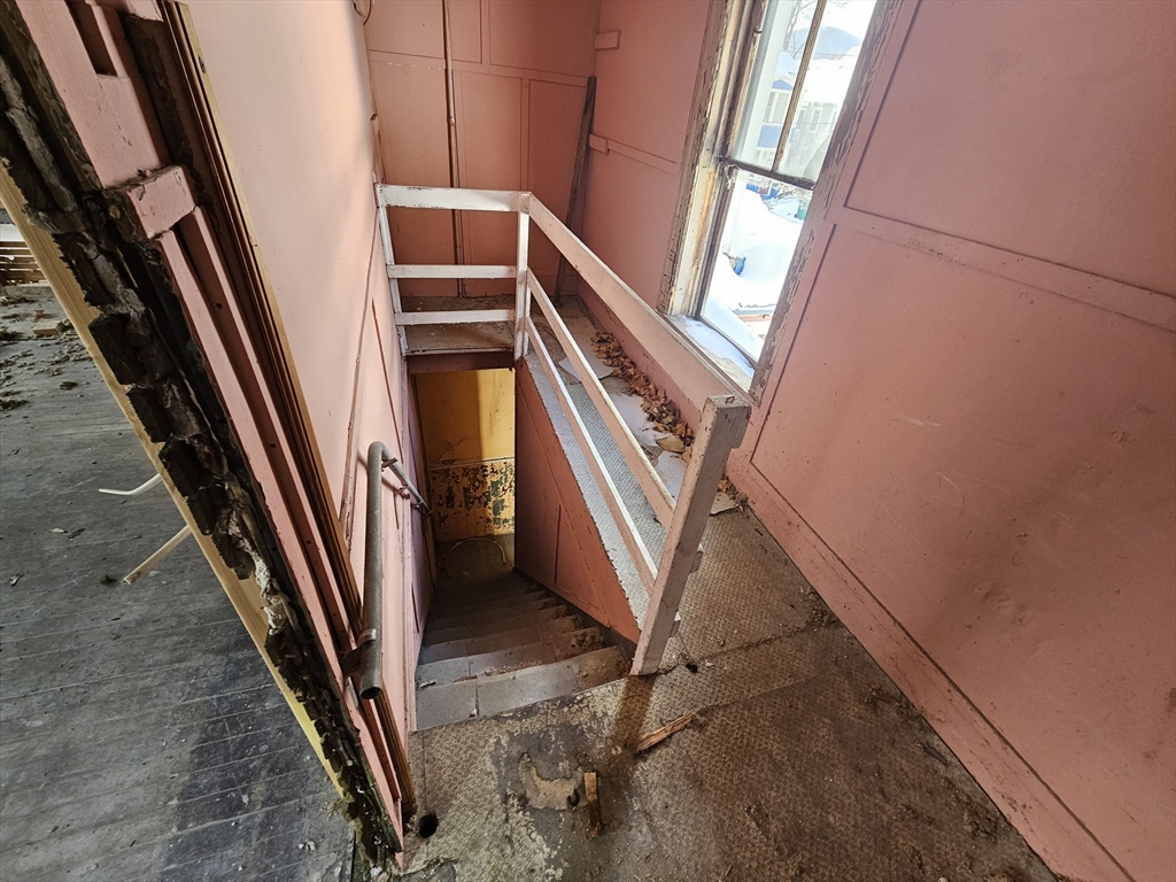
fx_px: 442
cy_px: 441
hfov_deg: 106.2
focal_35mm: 13
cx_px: 588
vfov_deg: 89.9
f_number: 2.2
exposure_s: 1/77.4
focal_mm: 2.2
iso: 160
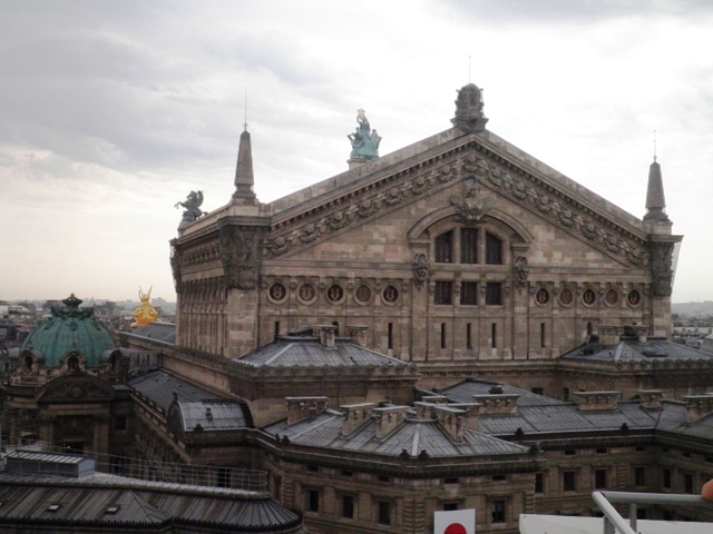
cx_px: 356
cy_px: 267
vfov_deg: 33.6
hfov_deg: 43.9
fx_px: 886
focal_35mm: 43
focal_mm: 7.6
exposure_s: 1/320
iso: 400
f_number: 10.1
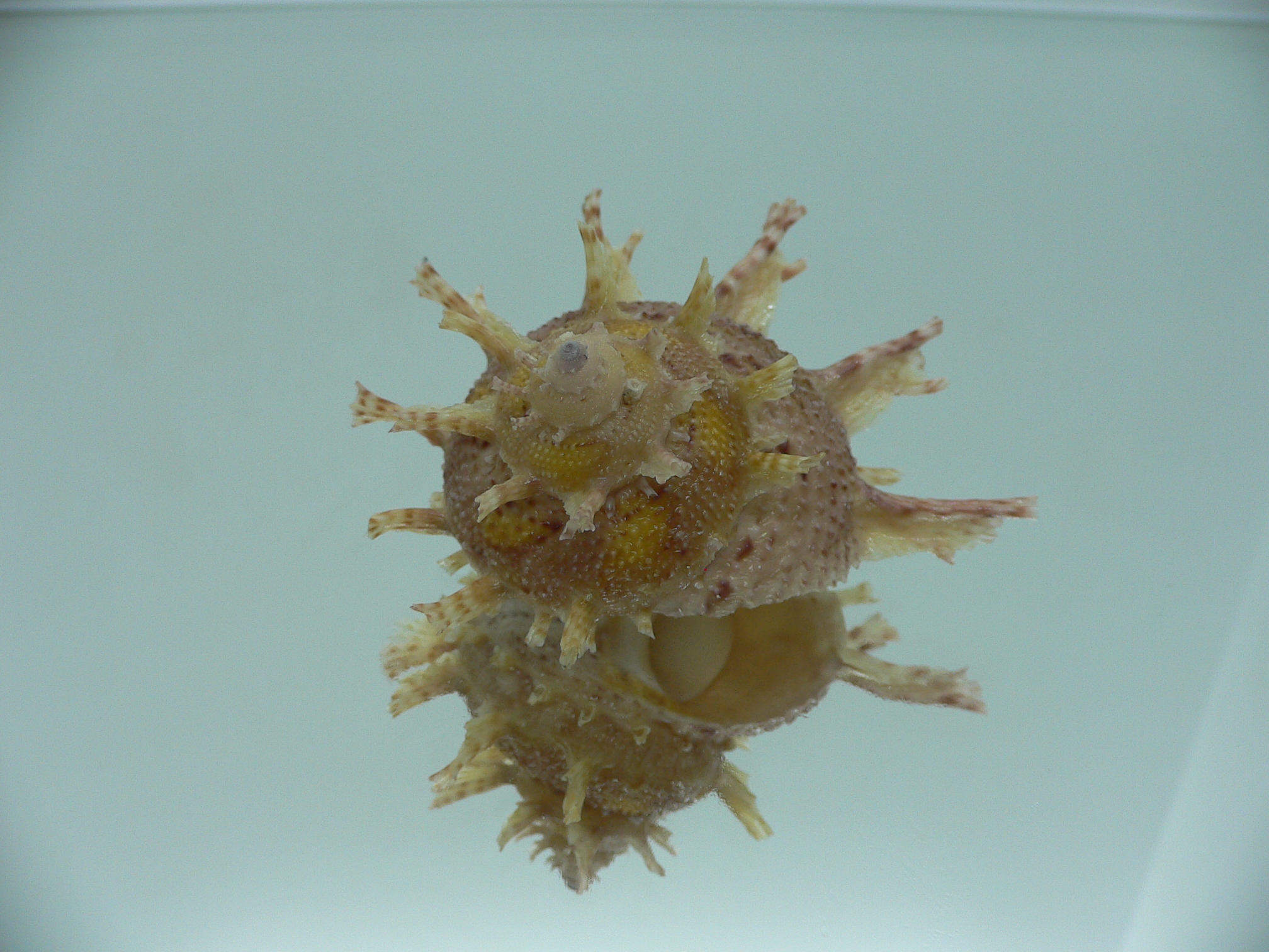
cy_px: 476
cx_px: 634
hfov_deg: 52.6
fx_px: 1283
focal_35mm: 35
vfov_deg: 40.7
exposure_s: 1/60
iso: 80
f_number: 2.8
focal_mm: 4.6
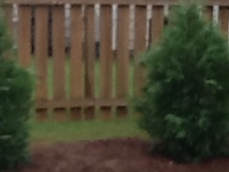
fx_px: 1013
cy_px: 157
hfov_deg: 12.5
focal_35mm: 153
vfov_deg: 9.7
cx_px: -66
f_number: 2.4
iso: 64
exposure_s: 1/216
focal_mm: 2.03
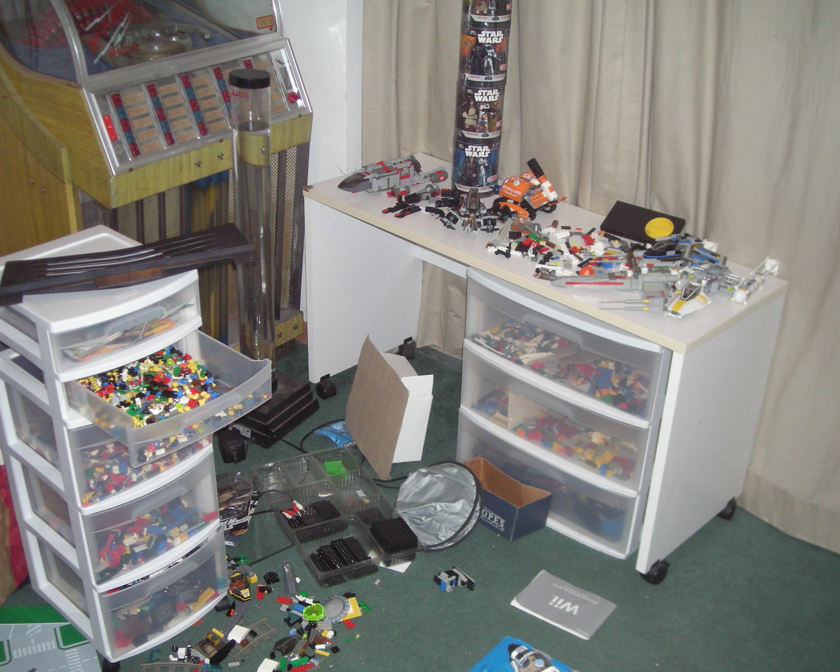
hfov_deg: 44.8
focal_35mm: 41
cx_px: 411
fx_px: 1019
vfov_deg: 36.5
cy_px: 341
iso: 179
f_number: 2.8
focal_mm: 5.7
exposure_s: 1/60
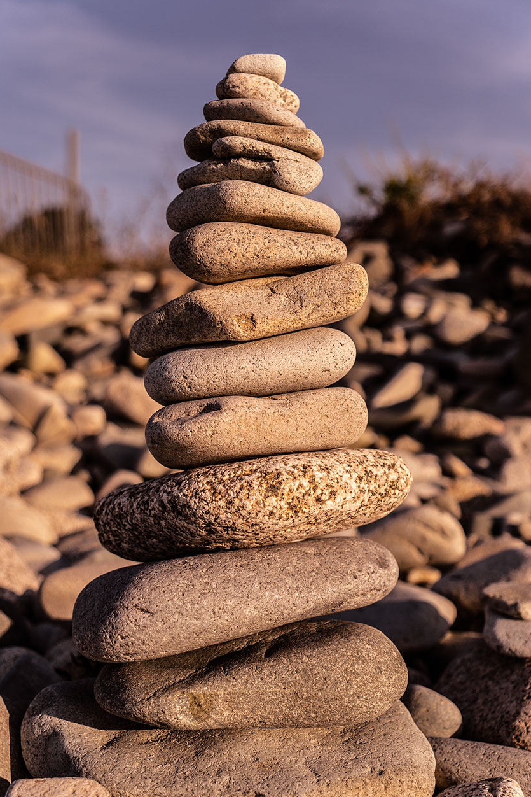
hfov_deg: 28.8
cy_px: 448
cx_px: 266
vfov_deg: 42.0
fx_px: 1034
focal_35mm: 47
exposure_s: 1/2500
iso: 100
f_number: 2.8
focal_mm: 27.1
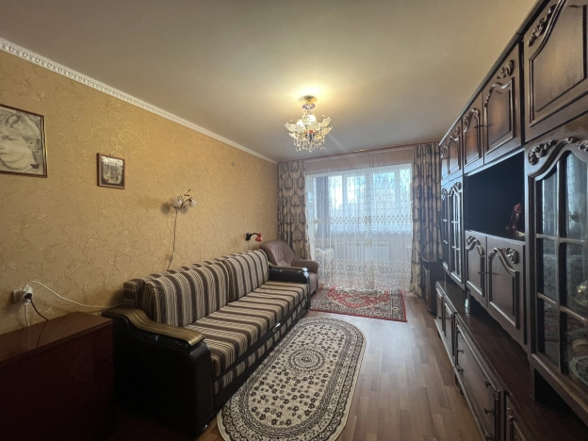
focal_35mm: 13
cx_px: 294
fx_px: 221
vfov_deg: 89.9
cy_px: 220
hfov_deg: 106.2
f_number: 1.8
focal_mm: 1.57
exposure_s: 1/50
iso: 160
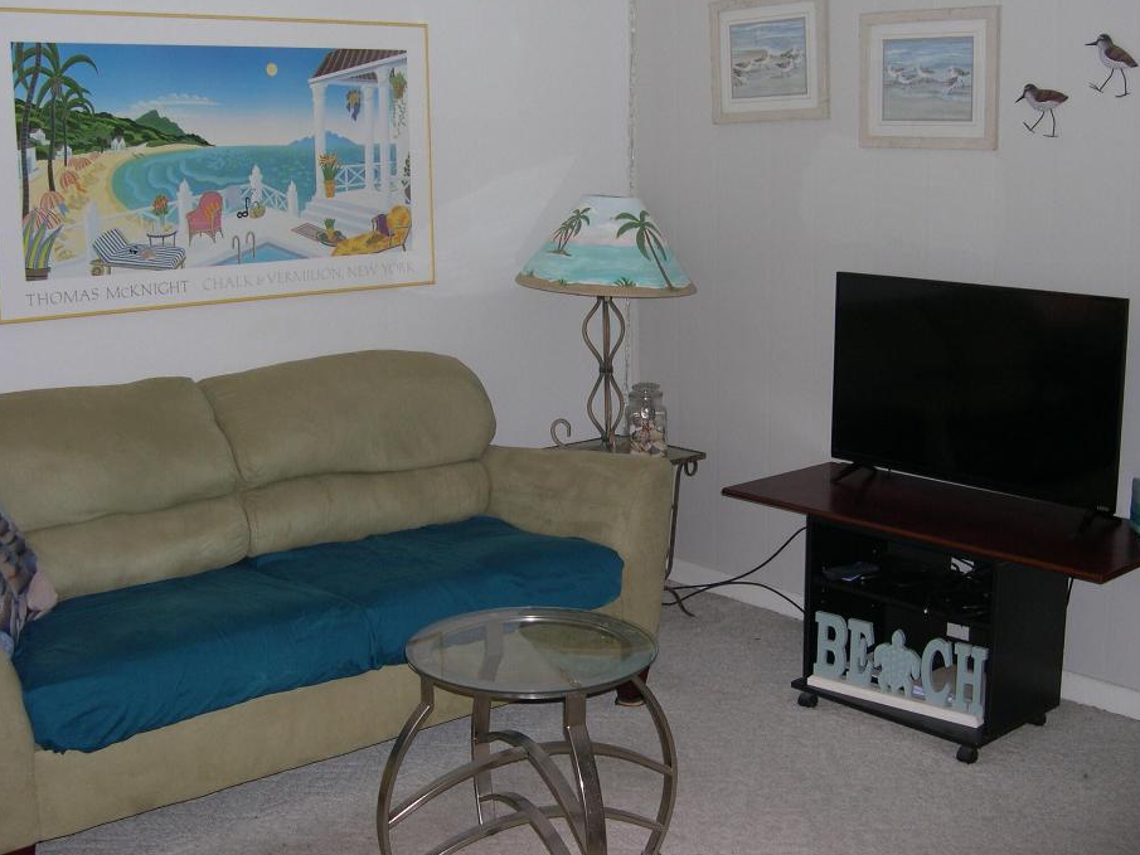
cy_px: 390
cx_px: 600
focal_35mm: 43
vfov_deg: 33.6
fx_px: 1416
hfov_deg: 43.8
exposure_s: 1/60
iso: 100
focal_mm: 8
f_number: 2.8
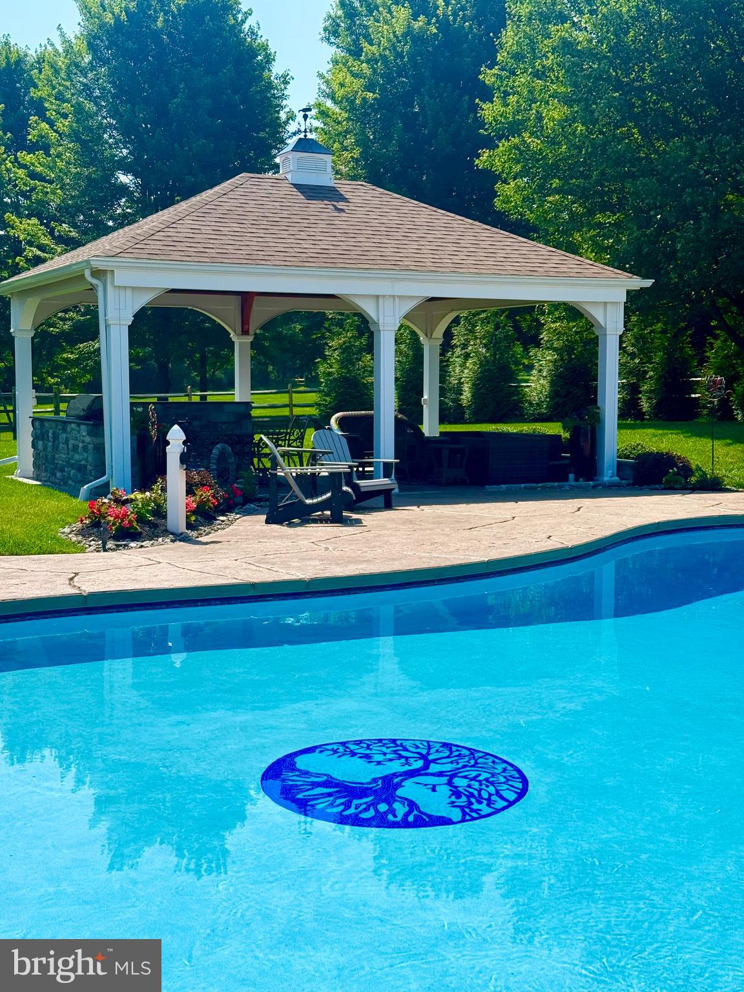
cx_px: 372
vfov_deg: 39.7
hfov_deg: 30.3
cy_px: 496
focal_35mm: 48
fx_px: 1376
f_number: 1.78
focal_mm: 6.76
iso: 100
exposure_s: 1/6536
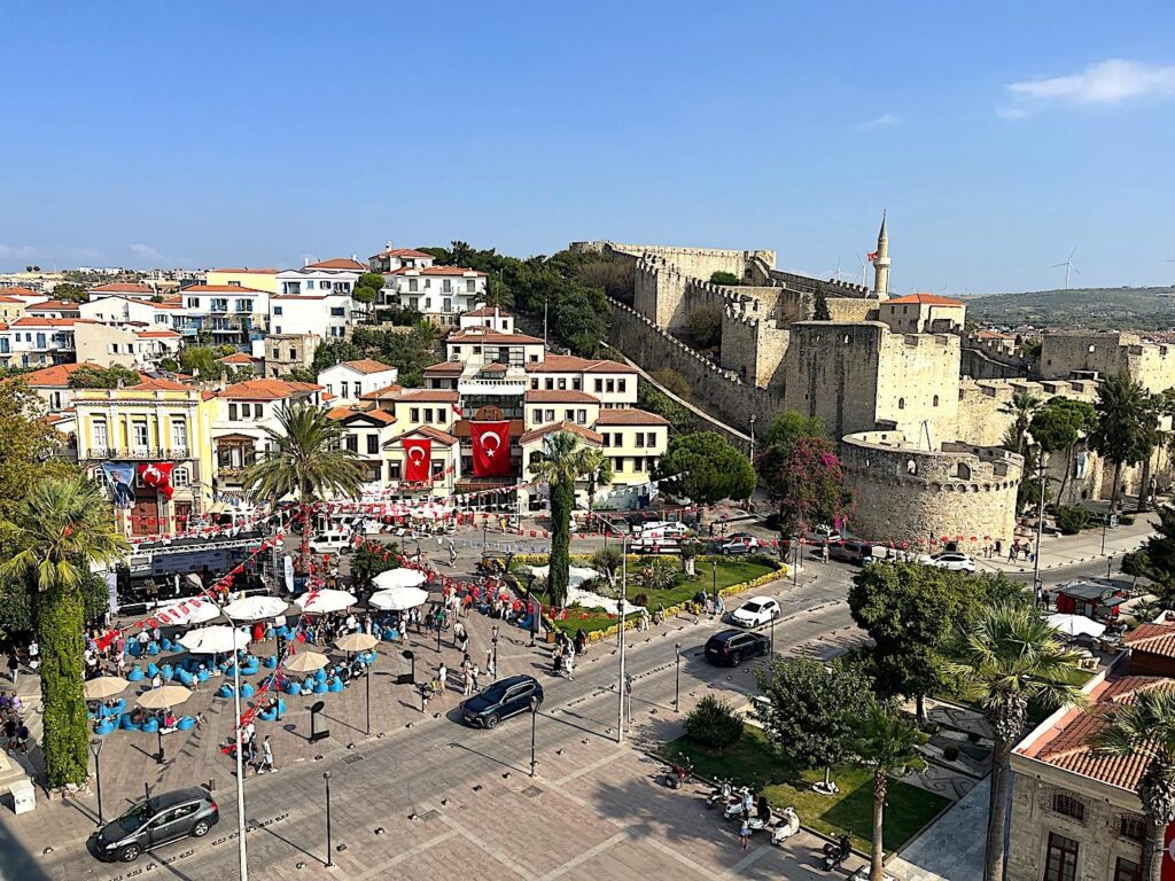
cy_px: 440
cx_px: 588
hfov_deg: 67.3
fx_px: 883
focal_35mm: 26
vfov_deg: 53.1
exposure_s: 1/4310
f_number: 1.6
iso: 50
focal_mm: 5.1
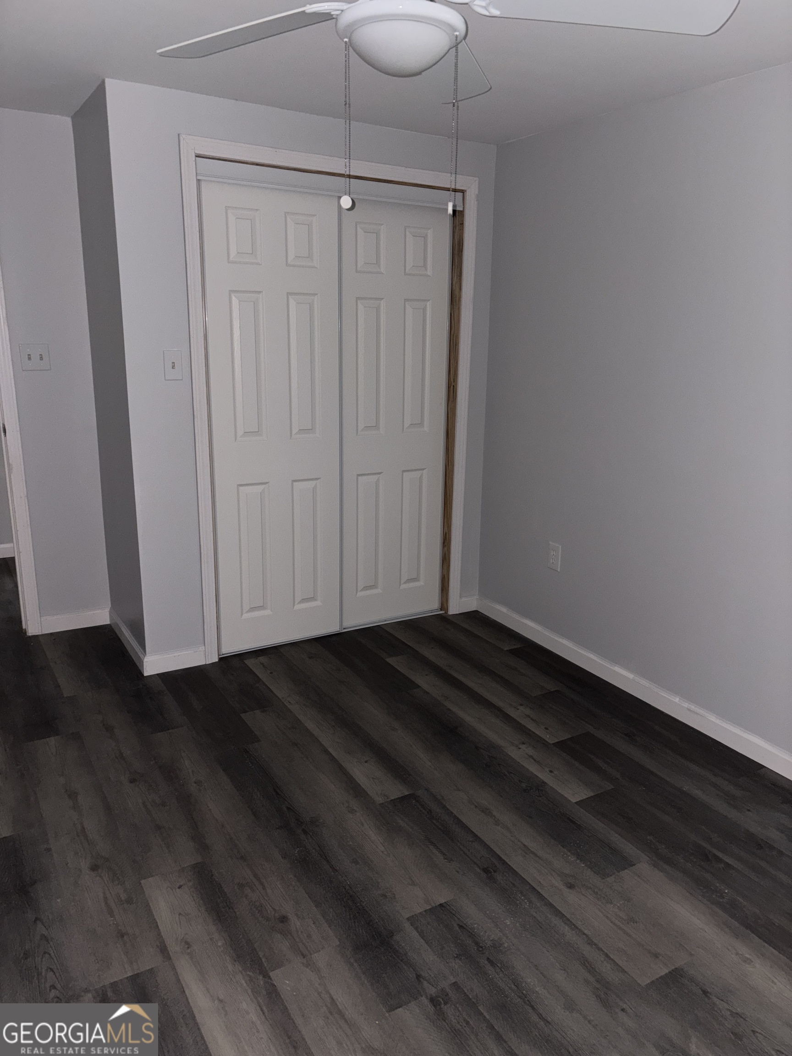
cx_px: 396
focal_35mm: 26
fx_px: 793
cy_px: 528
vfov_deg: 67.3
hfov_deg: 53.1
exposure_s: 1/7
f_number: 1.6
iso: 100
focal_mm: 5.96
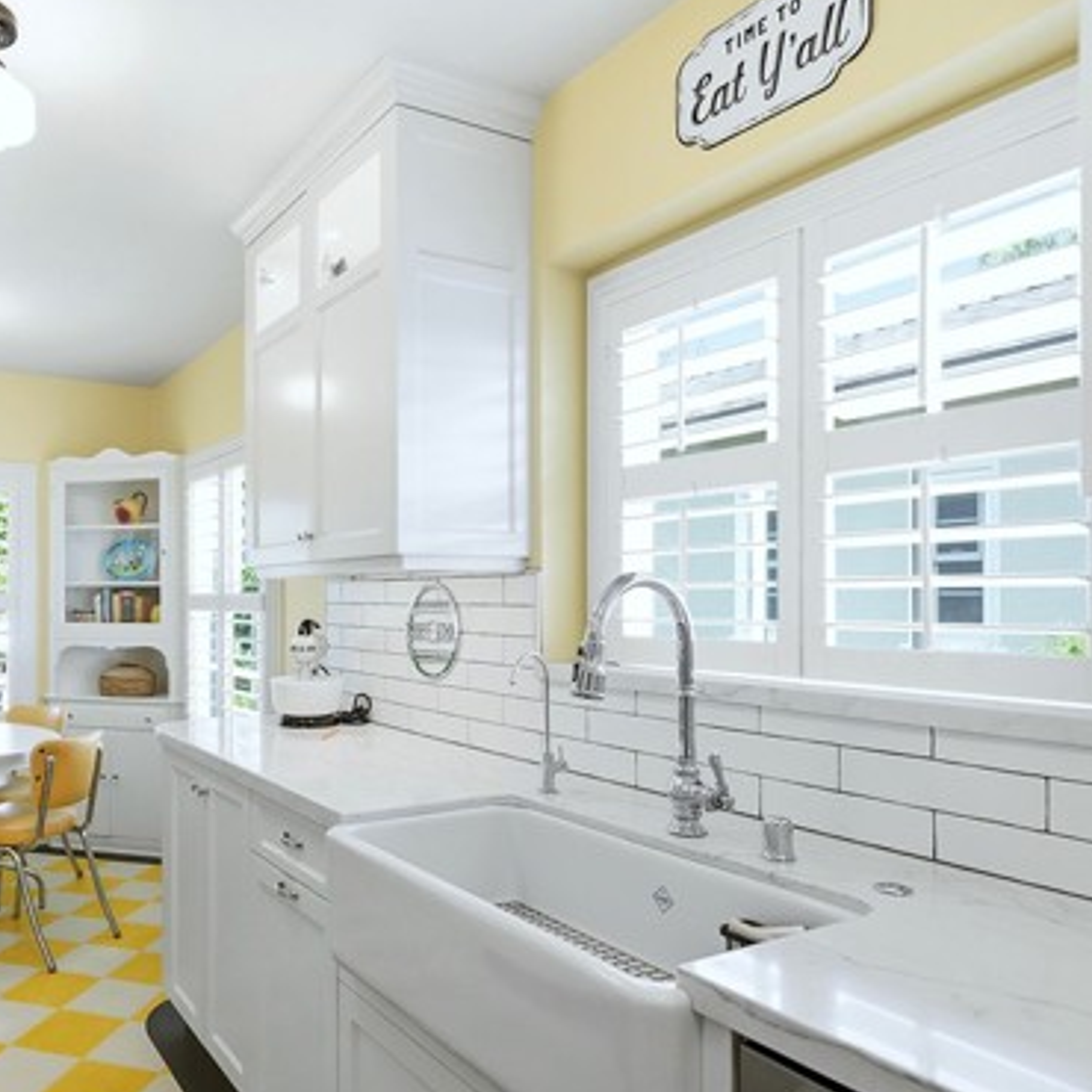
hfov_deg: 61.3
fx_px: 892
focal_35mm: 25
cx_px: 360
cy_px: 590
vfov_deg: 62.8
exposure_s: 1/1600
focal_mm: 17
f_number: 5
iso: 1000
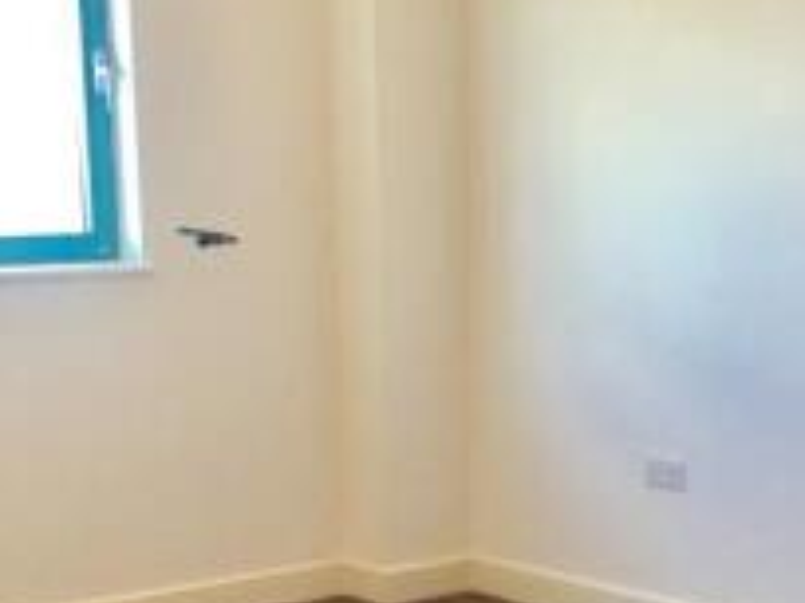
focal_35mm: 83
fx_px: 1930
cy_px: 629
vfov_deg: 17.3
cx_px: 515
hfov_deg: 23.5
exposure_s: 1/33
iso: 32
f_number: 2.2
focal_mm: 4.15
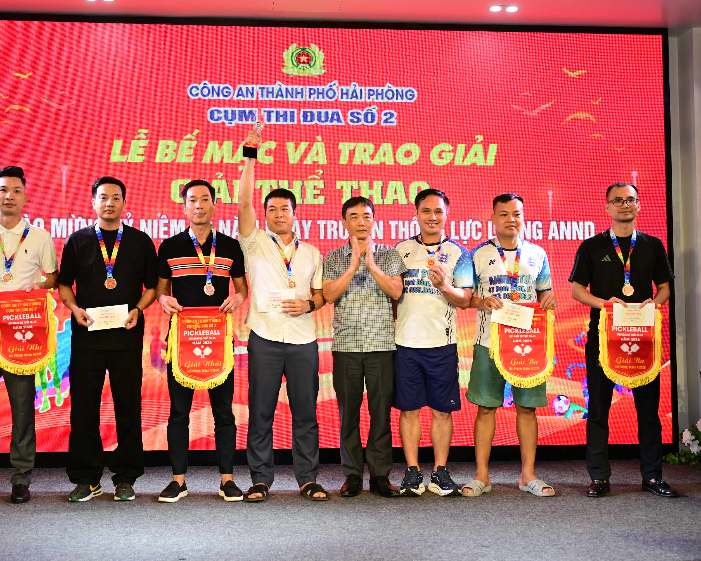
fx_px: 892
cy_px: 280
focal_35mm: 43
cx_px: 300
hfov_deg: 42.8
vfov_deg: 34.9
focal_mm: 38
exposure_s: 1/160
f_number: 4
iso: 500
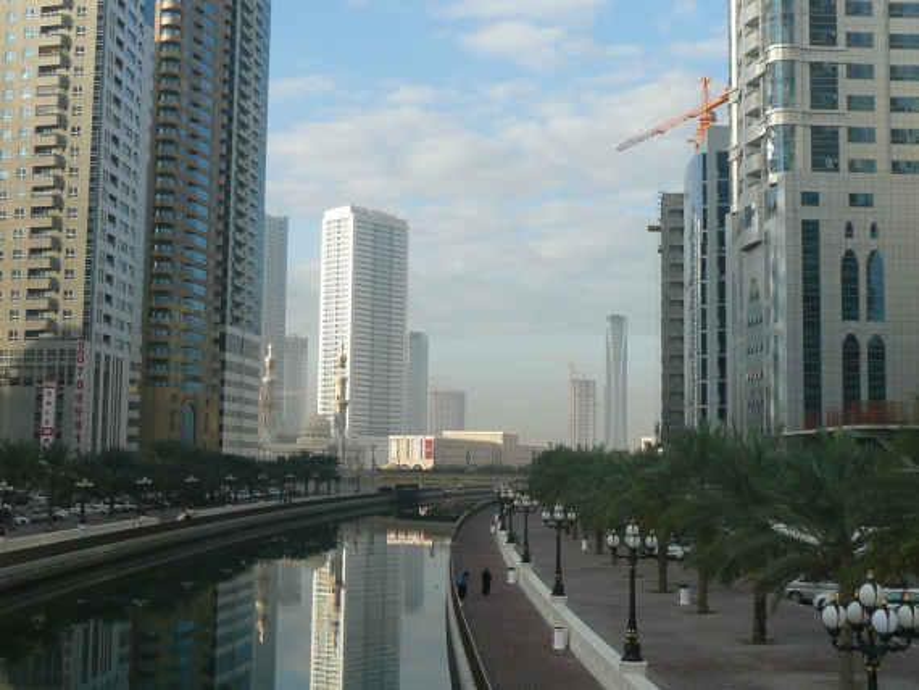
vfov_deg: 29.1
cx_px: 460
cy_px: 345
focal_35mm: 50
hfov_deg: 38.2
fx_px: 1328
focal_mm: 5.8
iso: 100
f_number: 3.7
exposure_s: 1/500
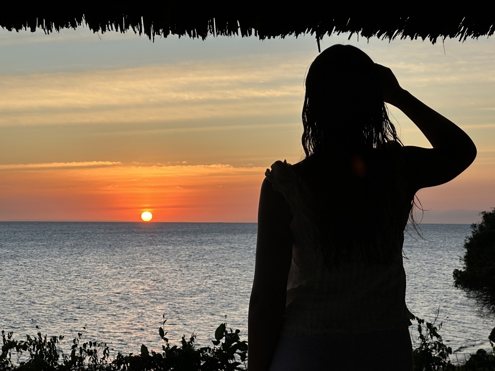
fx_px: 1101
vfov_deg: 19.1
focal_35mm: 77
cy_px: 186
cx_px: 248
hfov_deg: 25.3
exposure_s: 1/368
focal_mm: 9
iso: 32
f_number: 2.8
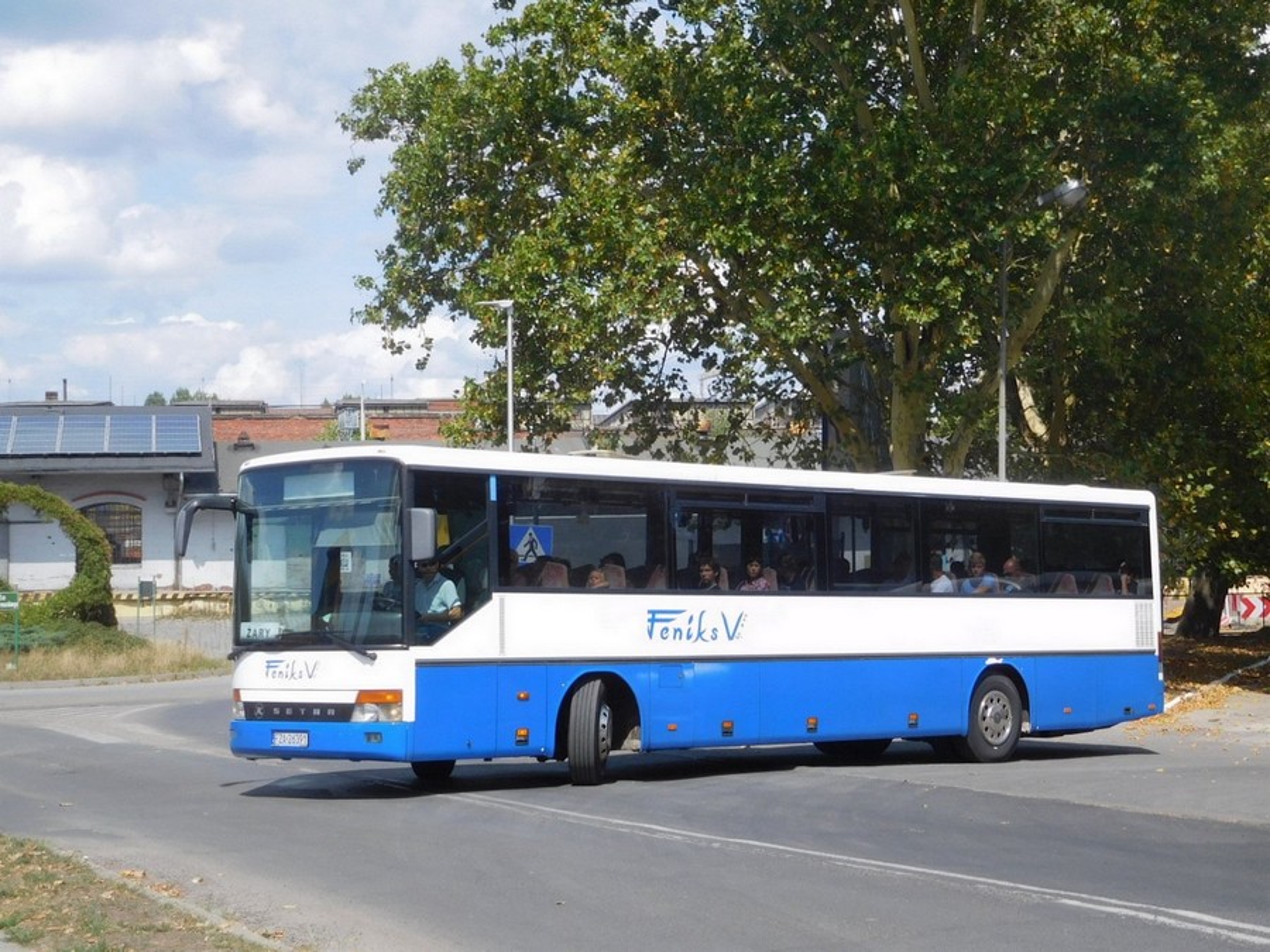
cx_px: 635
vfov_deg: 23.7
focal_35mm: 62
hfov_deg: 31.2
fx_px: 2275
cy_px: 476
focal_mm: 11.1
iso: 125
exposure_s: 1/800
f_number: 4.4
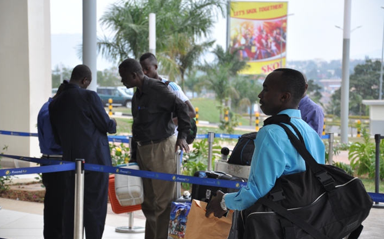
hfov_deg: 19.3
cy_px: 127
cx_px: 191
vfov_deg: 12.1
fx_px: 1130
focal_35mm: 108
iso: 500
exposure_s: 1/640
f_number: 6.3
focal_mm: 70
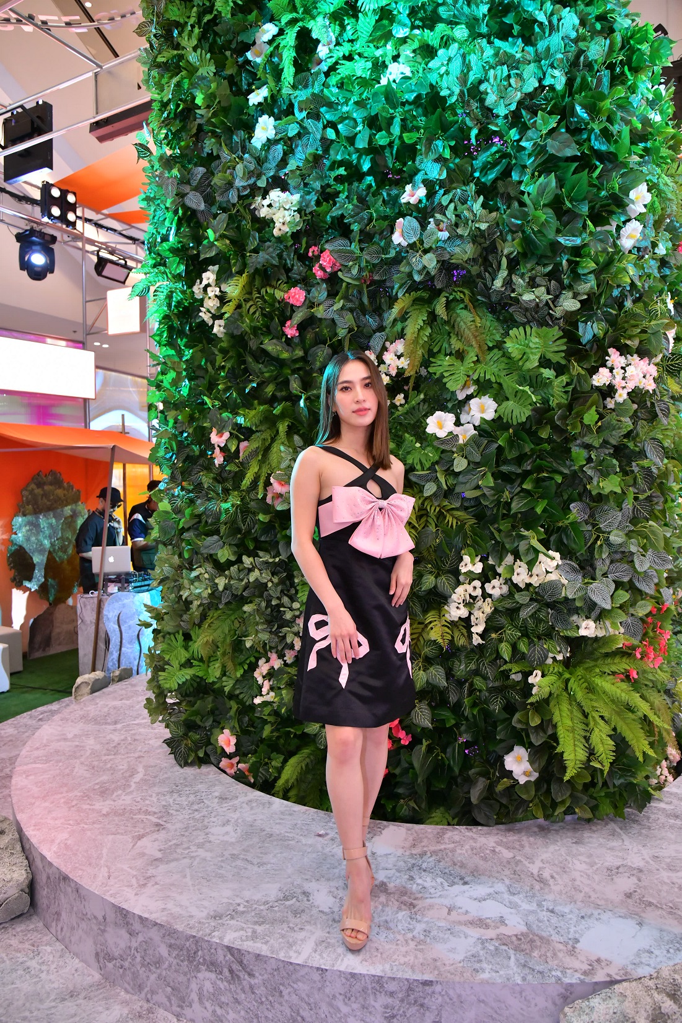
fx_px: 682
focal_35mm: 24
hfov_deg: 53.1
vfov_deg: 73.7
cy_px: 512
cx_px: 341
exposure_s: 1/125
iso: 1600
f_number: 6.3
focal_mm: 24
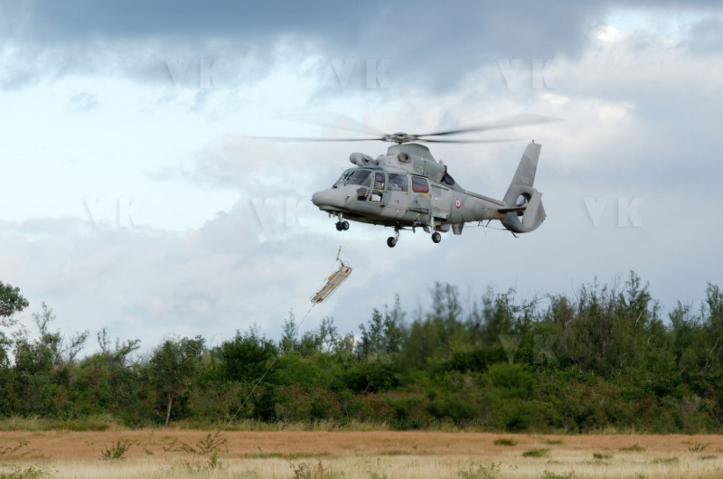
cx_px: 362
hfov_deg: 6.9
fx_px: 6013
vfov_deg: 4.6
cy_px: 240
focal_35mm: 300
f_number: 16
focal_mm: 200
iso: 160
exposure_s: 1/80
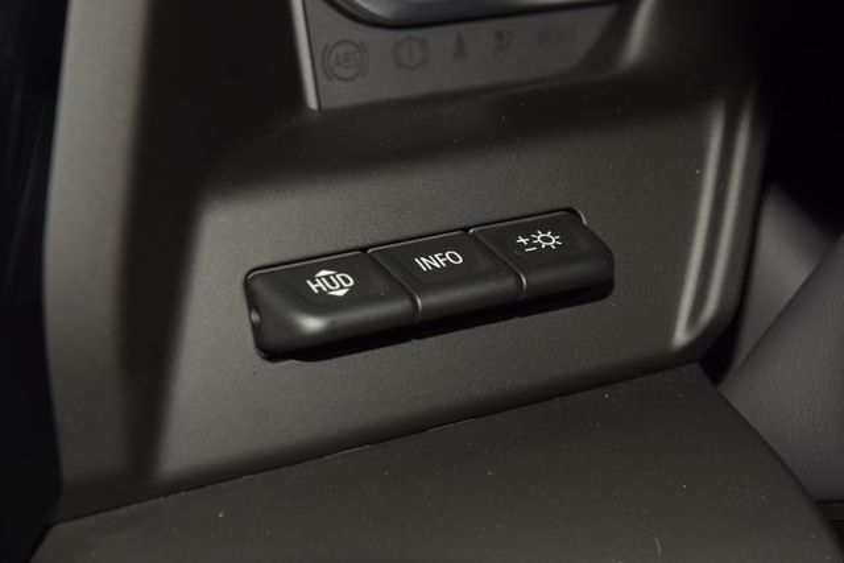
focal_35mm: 105
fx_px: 2462
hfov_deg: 19.5
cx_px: 422
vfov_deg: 13.0
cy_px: 282
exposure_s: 1/125
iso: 100
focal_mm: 70
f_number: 8
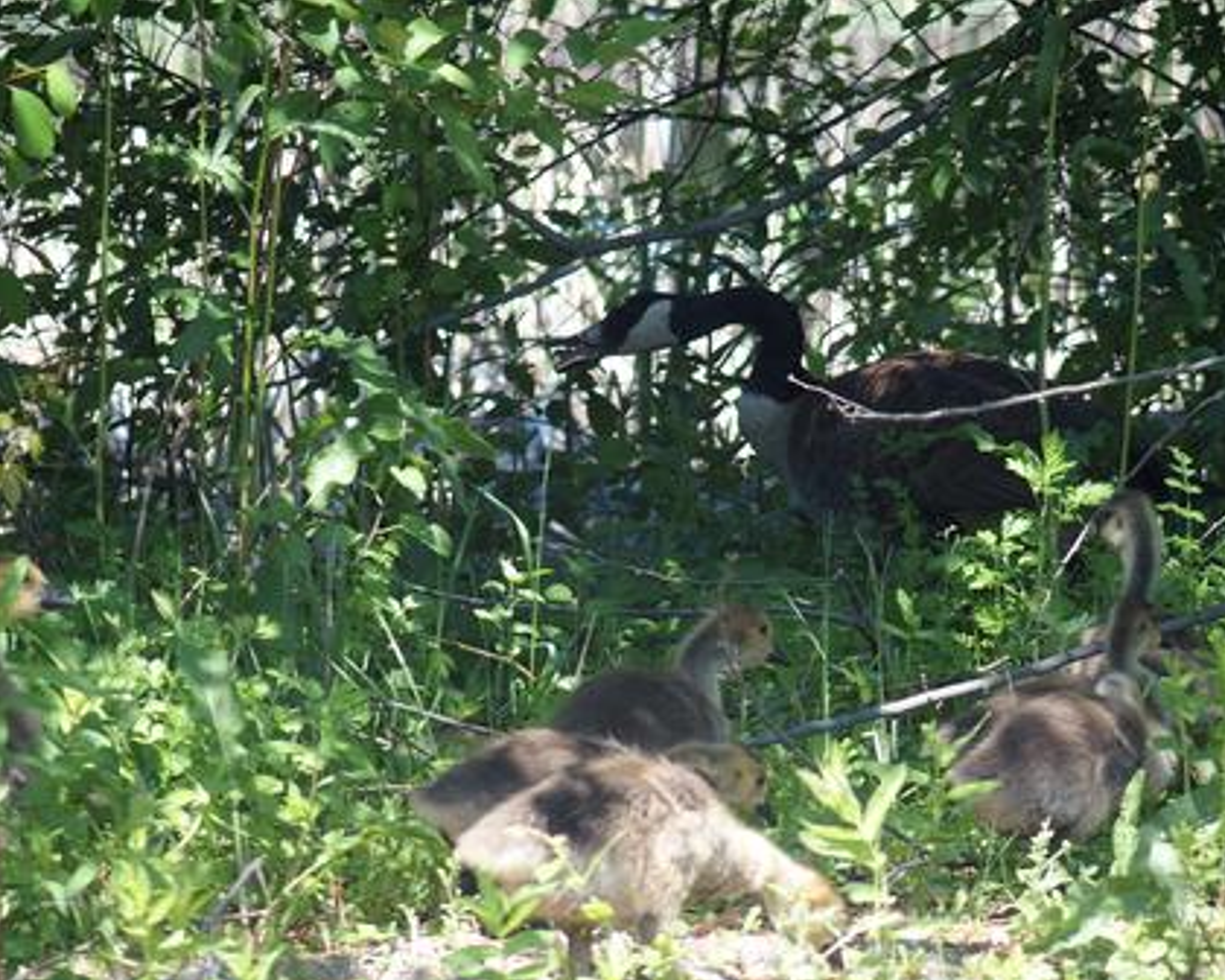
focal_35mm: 314
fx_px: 11384
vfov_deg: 4.9
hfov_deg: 6.2
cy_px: 490
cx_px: 650
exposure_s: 1/400
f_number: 2.8
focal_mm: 64.3
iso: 100
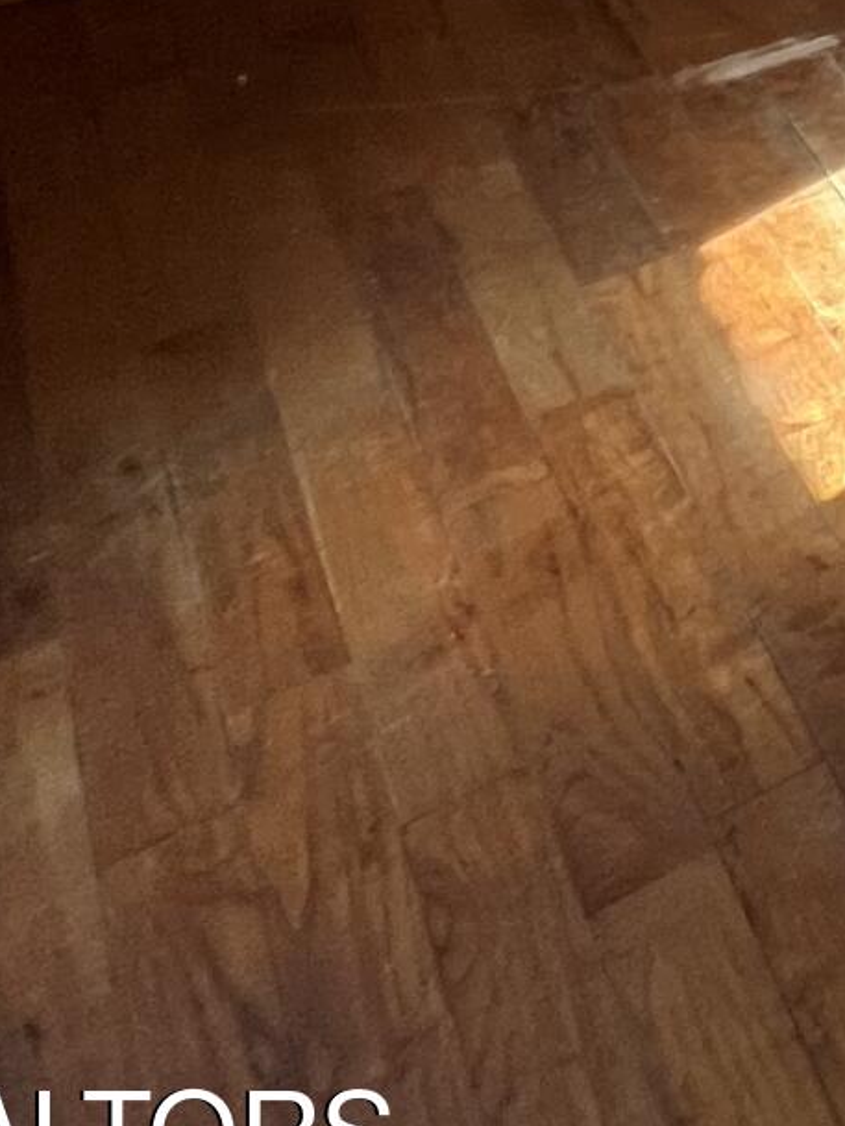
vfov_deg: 22.2
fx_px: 2082
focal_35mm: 64
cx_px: 2293
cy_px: -754
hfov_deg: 12.9
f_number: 1.8
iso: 125
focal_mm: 1.57
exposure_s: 1/120
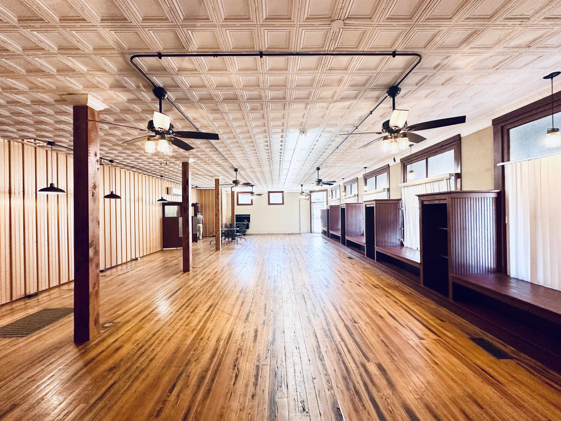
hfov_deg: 102.1
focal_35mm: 14
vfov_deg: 85.7
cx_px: 280
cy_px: 210
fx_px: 227
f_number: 2.2
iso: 250
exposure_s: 1/120
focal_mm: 2.22
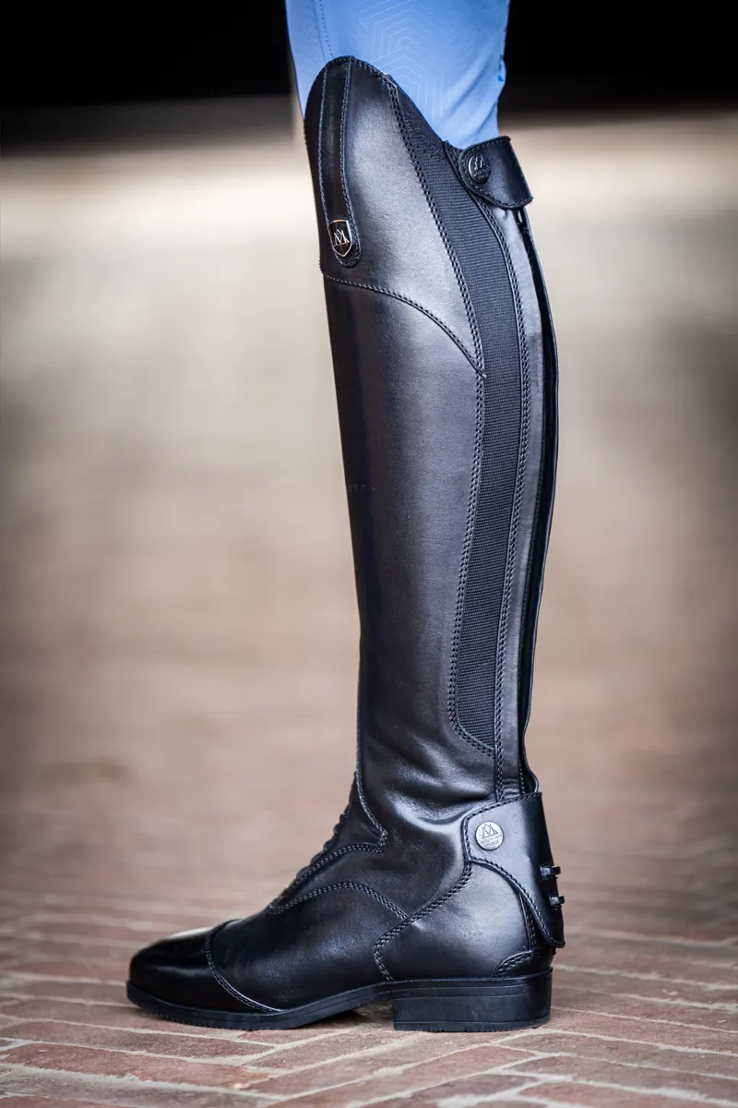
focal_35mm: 200
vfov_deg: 10.3
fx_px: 6150
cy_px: 554
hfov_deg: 6.9
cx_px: 369
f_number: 2.8
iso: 250
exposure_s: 1/160
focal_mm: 200
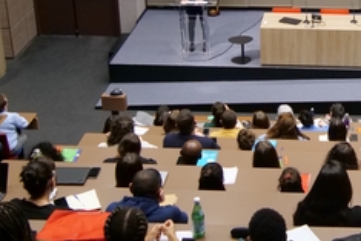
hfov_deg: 26.0
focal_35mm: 74
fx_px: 742
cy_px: 18
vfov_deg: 18.1
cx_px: 353
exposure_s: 1/60
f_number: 4
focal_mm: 14
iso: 1600
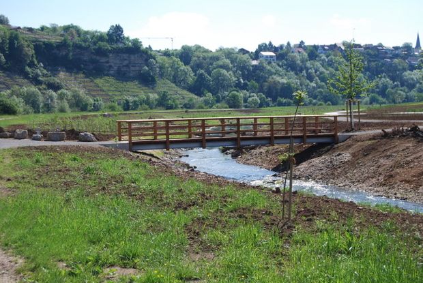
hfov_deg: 31.9
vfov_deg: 21.6
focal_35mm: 63
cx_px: 212
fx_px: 741
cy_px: 142
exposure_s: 1/250
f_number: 8
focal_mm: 42
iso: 100
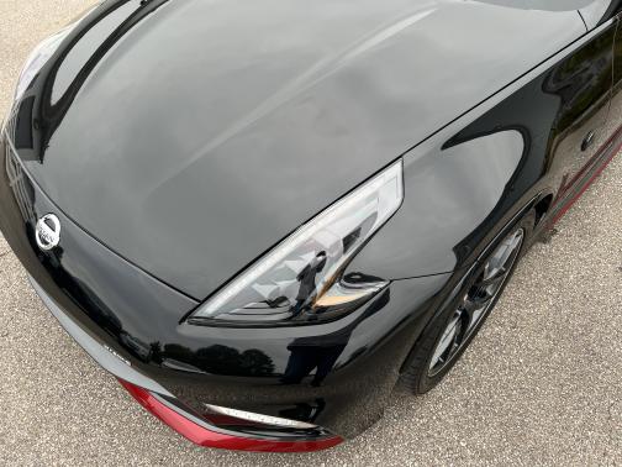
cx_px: 311
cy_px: 234
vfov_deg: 53.1
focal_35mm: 26
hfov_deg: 67.3
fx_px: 467
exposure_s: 1/361
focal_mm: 5.7
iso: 50
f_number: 1.5
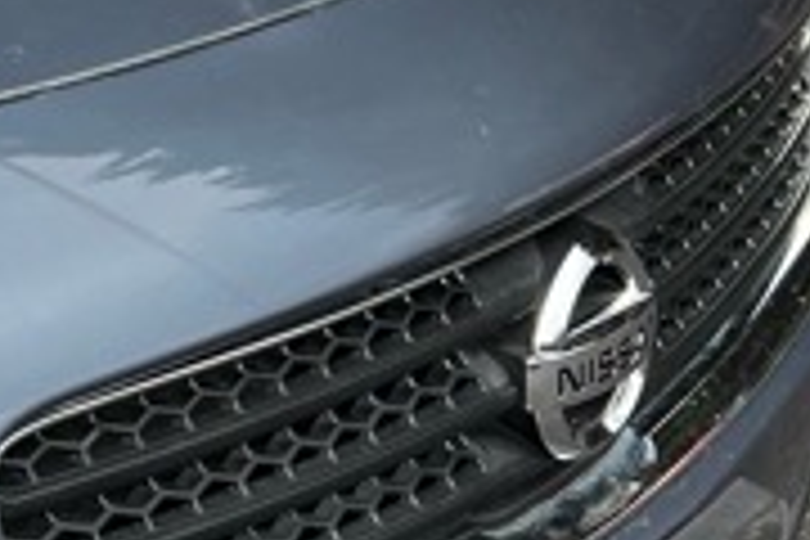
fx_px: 3465
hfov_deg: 11.0
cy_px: -99
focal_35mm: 154
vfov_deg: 8.8
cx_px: -1202
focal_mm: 5.7
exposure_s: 1/957
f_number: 1.5
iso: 50
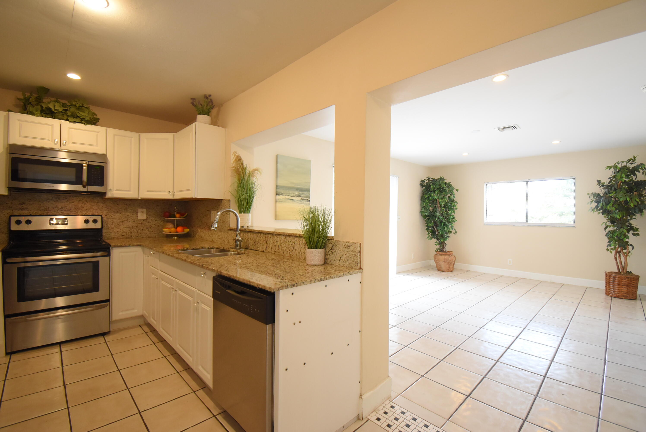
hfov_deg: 100.3
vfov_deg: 77.4
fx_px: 269
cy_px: 216
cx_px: 323
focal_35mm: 15
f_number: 4.5
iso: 1000
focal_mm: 10
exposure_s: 1/60
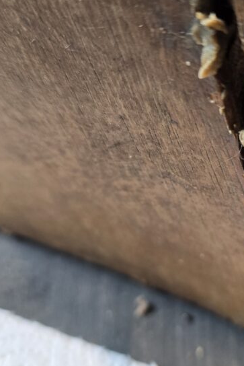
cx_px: 178
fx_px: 457
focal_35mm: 45
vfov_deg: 43.6
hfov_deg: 29.5
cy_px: 177
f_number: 1.7
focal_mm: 6.3
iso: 320
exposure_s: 1/120
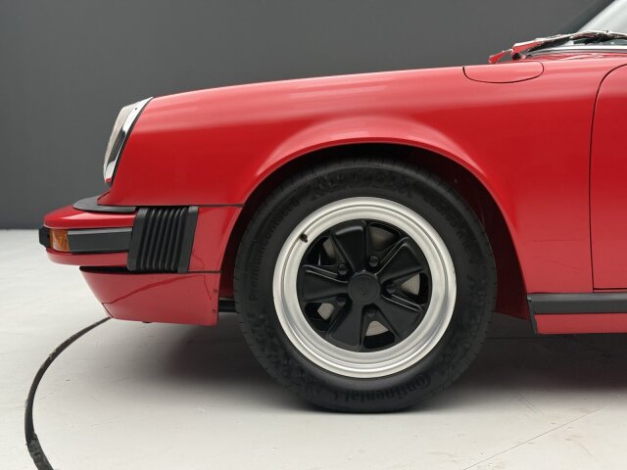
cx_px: 314
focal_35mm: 48
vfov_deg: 30.3
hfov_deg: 39.7
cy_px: 235
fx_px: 869
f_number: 1.78
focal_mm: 6.76
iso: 250
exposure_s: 1/99
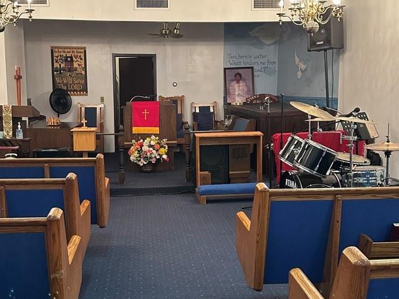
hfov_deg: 46.7
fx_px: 461
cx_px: 180
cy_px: 145
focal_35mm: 40
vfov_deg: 36.0
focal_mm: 6.86
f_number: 1.78
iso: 400
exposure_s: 1/60
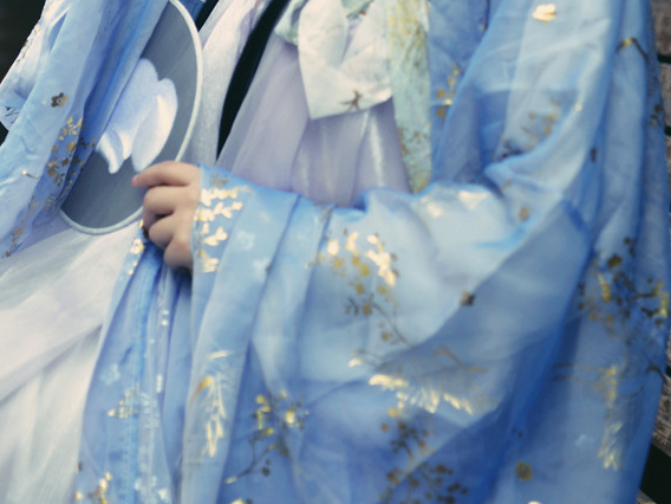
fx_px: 1764
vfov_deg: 15.2
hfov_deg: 21.5
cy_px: -205
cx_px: 272
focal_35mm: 91
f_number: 1.4
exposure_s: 1/1500
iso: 220
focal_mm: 35
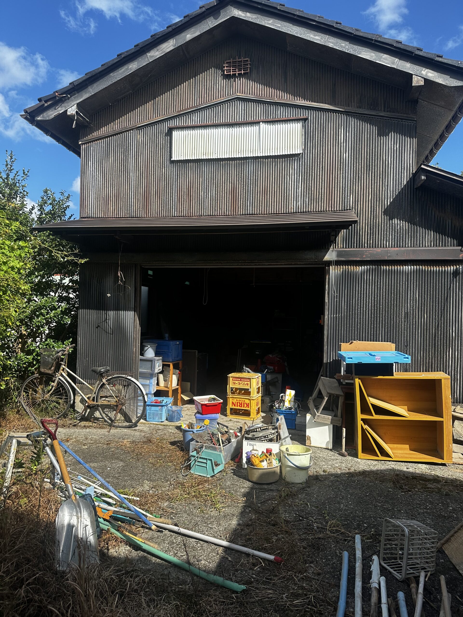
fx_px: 428
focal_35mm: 24
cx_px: 232
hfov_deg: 56.8
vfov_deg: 71.6
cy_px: 308
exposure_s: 1/2410
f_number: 1.78
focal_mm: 6.86
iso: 80
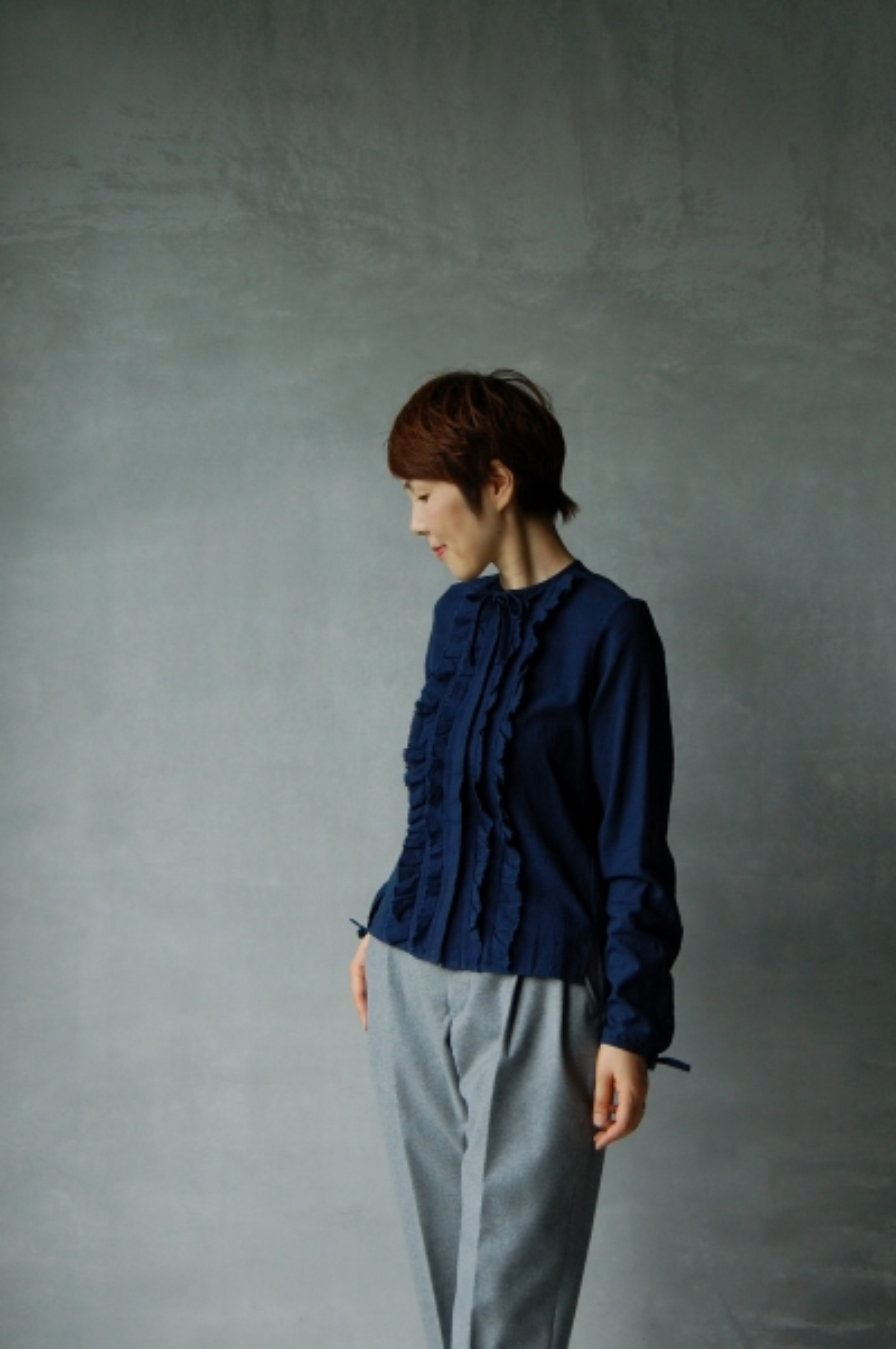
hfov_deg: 31.8
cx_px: 448
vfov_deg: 46.4
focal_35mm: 42
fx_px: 1571
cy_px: 674
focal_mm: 28
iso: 400
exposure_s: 1/80
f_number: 4.5
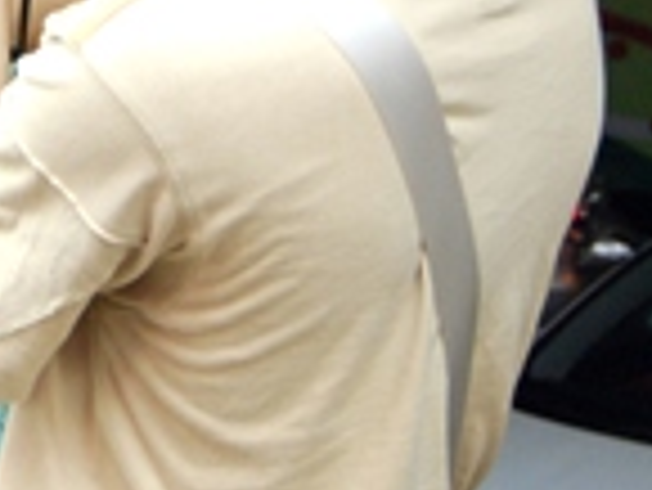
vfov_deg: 12.3
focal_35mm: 119
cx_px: -76
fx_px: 2243
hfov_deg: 16.0
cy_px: -31
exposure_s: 1/13
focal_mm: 26
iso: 800
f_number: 4.2
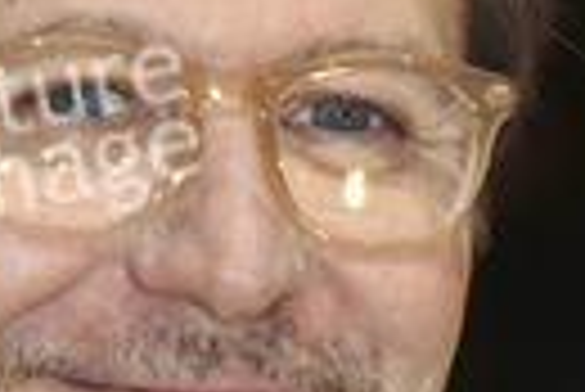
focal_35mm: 852
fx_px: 13853
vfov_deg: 1.6
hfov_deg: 2.4
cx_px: 101
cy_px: 378
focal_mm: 185
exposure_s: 1/200
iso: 320
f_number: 4.5
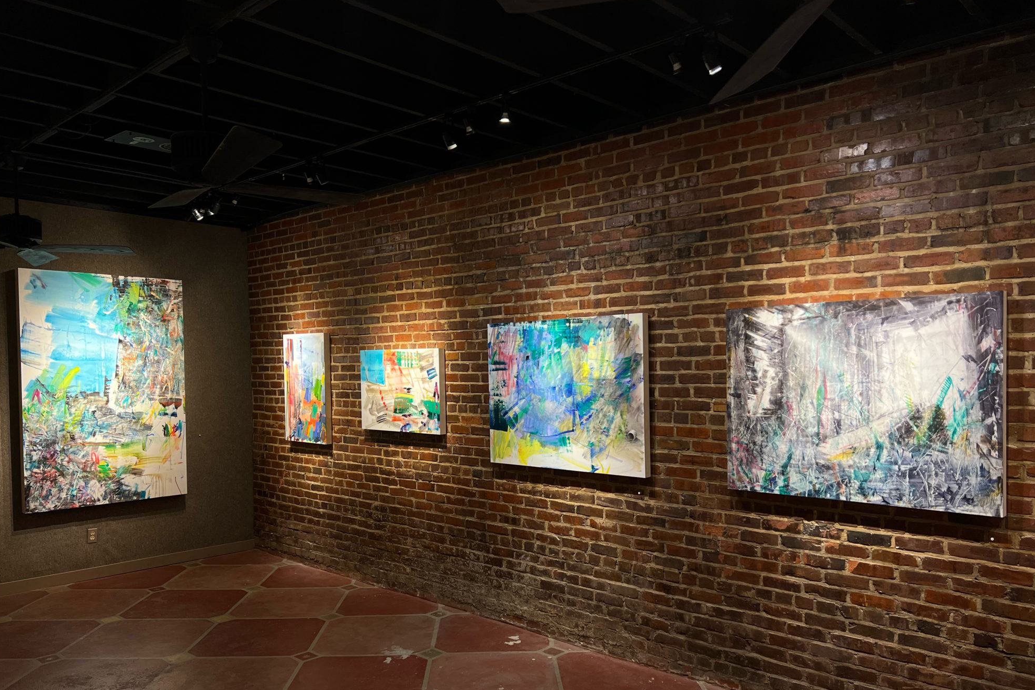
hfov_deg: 65.5
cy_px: 390
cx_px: 521
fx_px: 805
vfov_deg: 46.3
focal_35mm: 28
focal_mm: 5.7
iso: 100
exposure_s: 1/120
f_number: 1.5
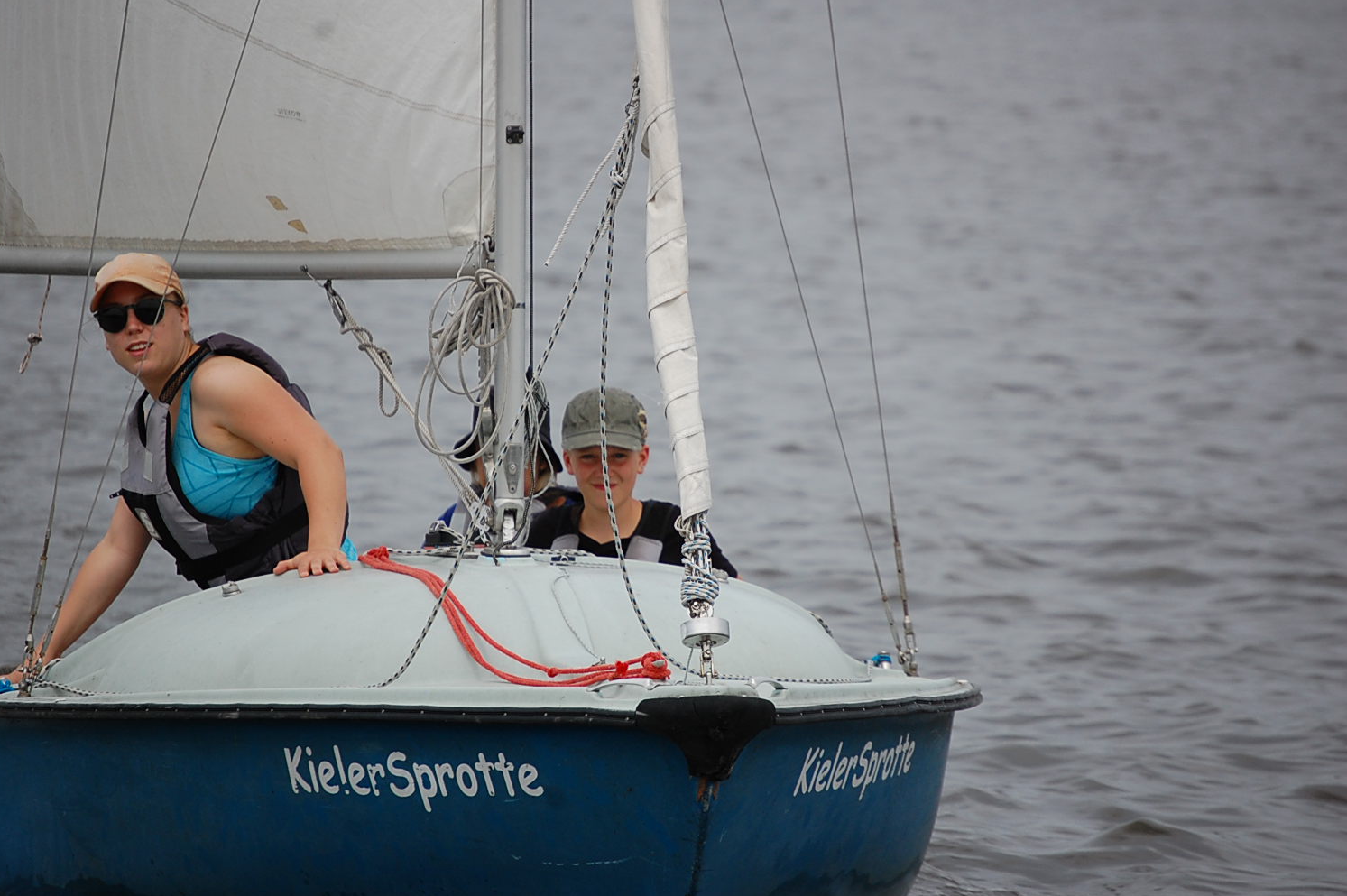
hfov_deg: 7.4
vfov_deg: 4.9
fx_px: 10450
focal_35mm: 280
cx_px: 670
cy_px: 448
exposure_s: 1/2000
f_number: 5.6
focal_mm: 185
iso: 400
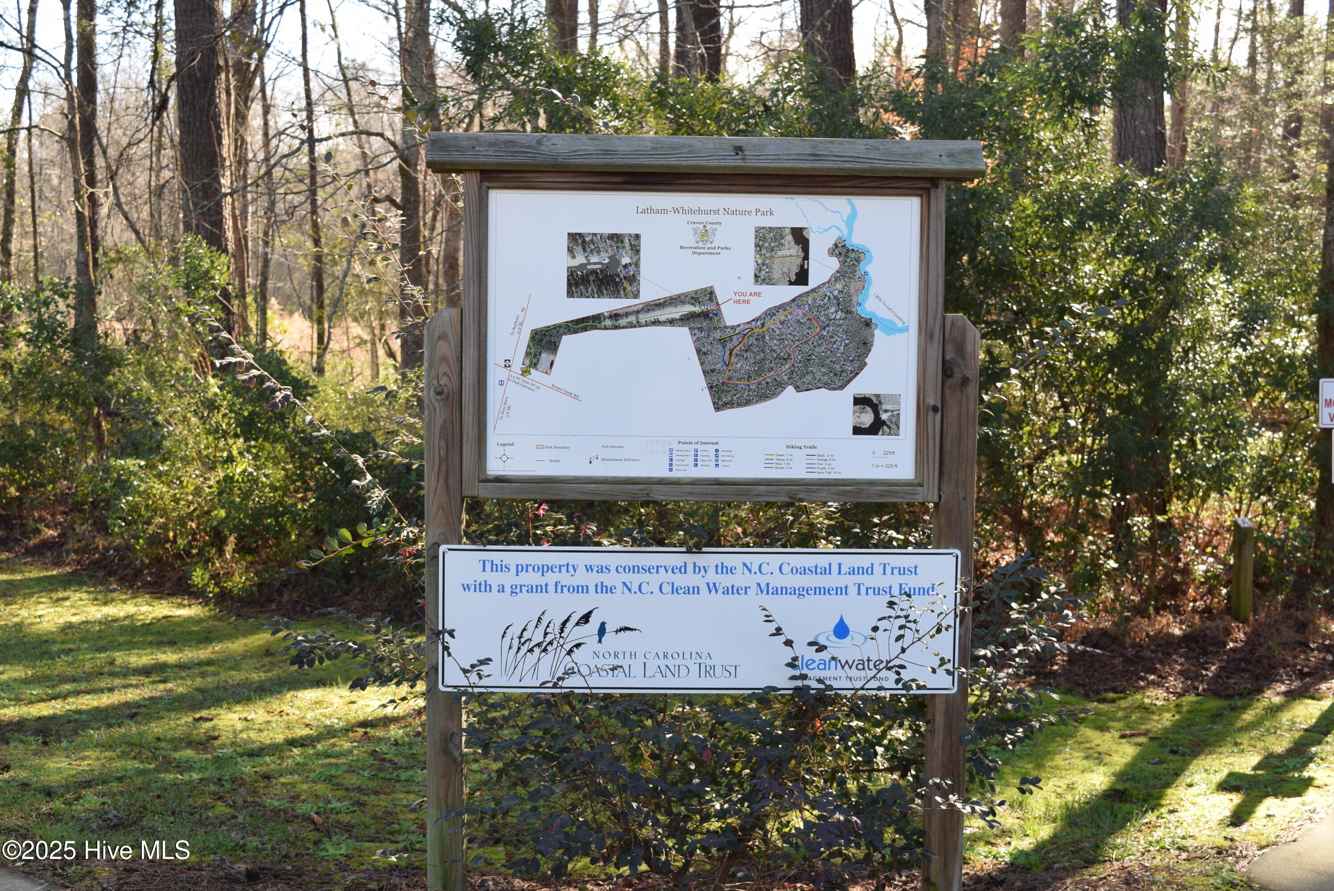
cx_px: 667
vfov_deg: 29.0
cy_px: 446
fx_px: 1724
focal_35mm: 46
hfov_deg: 42.3
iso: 400
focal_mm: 31
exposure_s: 1/200
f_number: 7.1
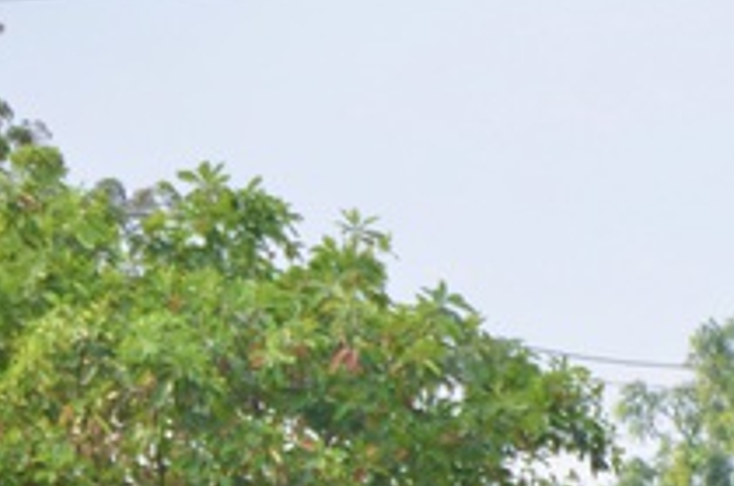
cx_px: 898
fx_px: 15295
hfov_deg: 2.7
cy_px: 827
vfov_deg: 1.8
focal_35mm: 752
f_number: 5.6
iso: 400
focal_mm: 135
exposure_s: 1/500
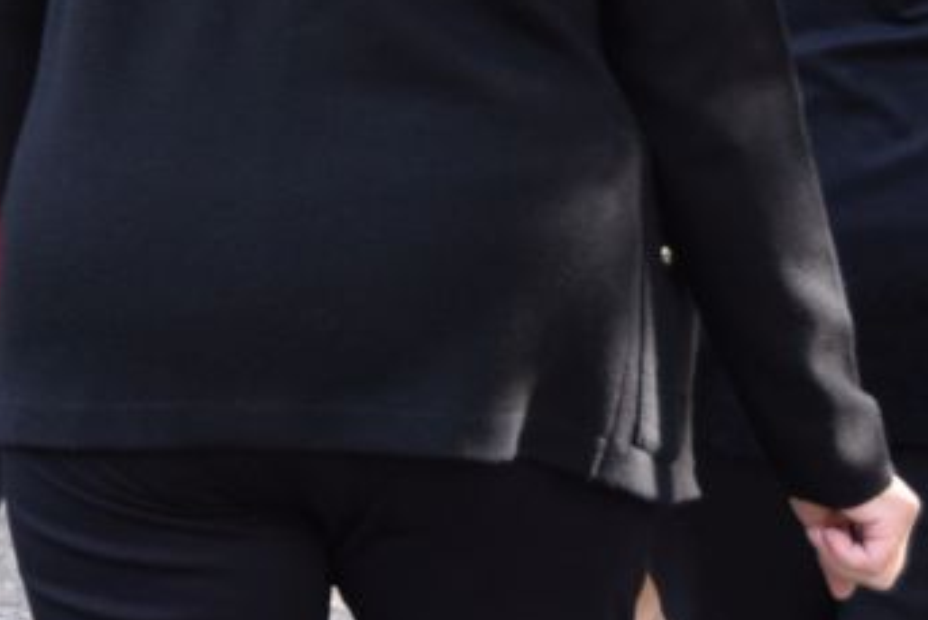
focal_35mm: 408
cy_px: -146
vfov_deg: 3.4
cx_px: 78
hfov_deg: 5.0
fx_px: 10524
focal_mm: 65
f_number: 6.3
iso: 400
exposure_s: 1/160
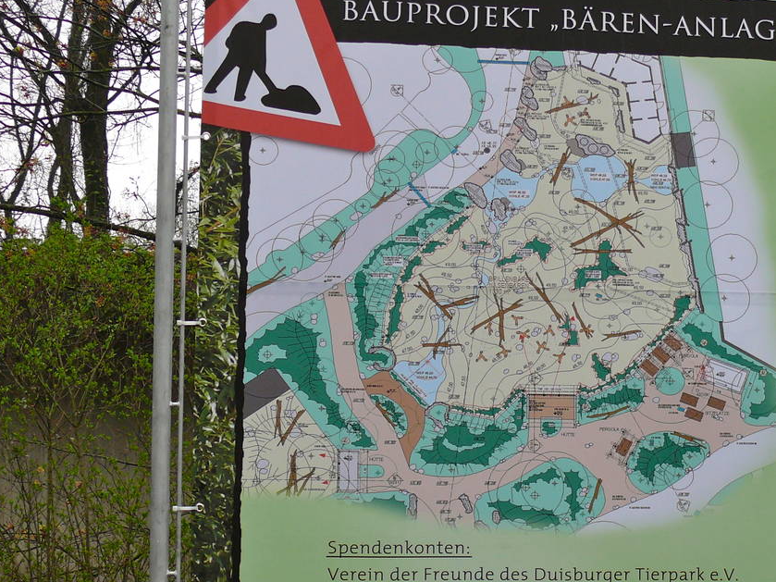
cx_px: 730
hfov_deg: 23.1
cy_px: 390
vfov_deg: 17.9
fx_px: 1838
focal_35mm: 82
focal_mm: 9.2
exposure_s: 1/100
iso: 100
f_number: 3.2
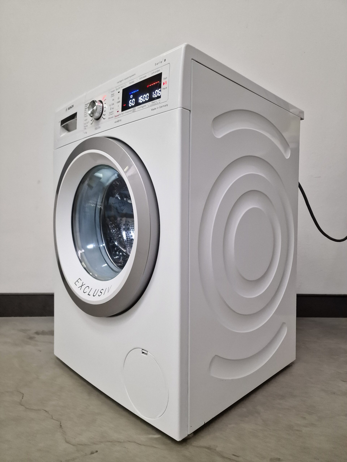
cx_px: 174
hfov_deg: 58.9
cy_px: 231
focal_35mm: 23
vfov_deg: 73.9
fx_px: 307
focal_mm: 6.4
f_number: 1.8
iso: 400
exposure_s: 1/100
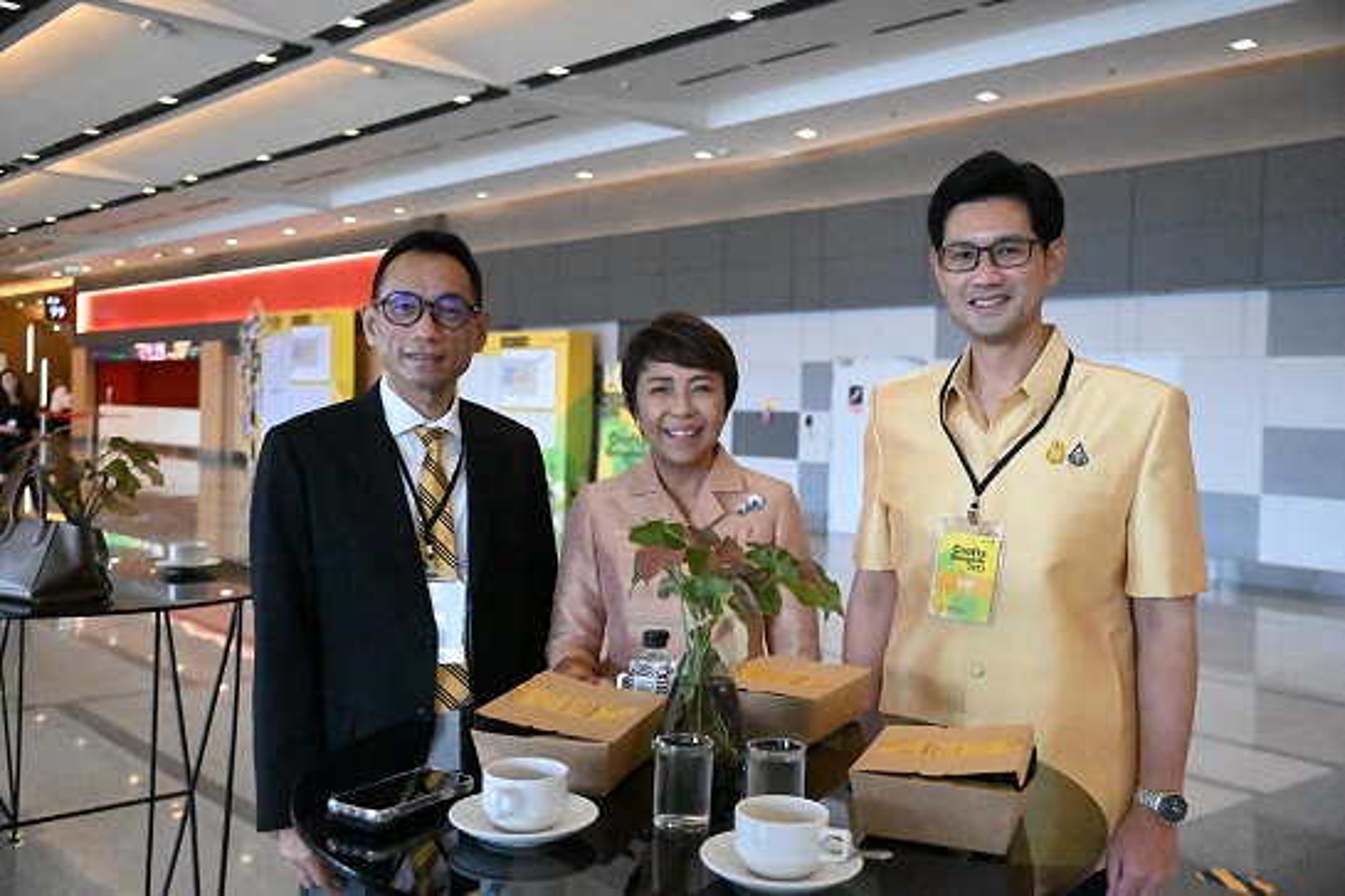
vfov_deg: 37.8
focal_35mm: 35
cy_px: 448
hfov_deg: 54.4
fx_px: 1307
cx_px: 672
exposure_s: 1/8000
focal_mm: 35
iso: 51200
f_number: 4
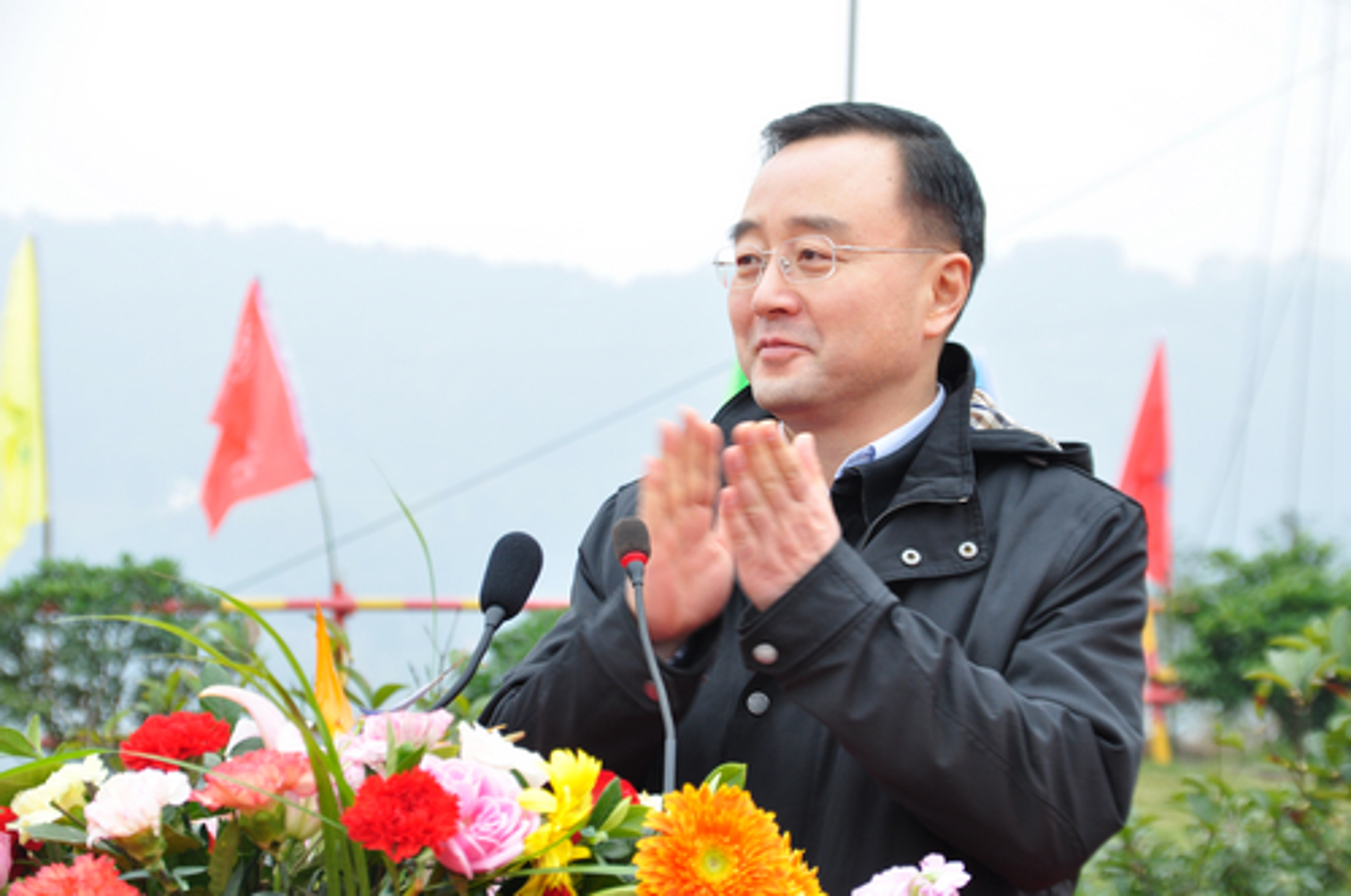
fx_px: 4497
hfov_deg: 17.1
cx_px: 676
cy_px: 448
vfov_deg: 11.4
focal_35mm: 120
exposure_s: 1/80
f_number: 8
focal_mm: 80
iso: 400
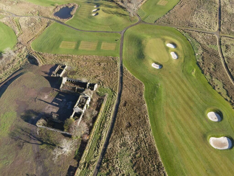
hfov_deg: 71.6
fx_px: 162
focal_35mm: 24
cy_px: 88
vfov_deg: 56.8
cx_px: 117
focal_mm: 4.5
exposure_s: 1/160
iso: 100
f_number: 2.8
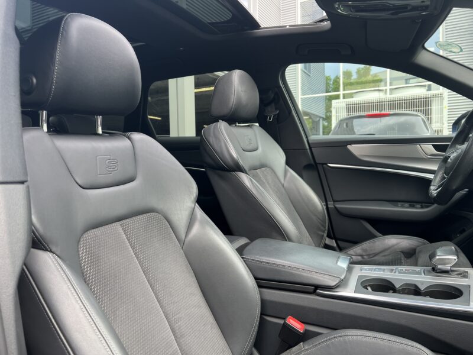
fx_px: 355
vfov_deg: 53.1
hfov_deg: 67.3
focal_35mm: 26
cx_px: 236
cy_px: 178
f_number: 1.5
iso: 40
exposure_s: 1/184
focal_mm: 5.7
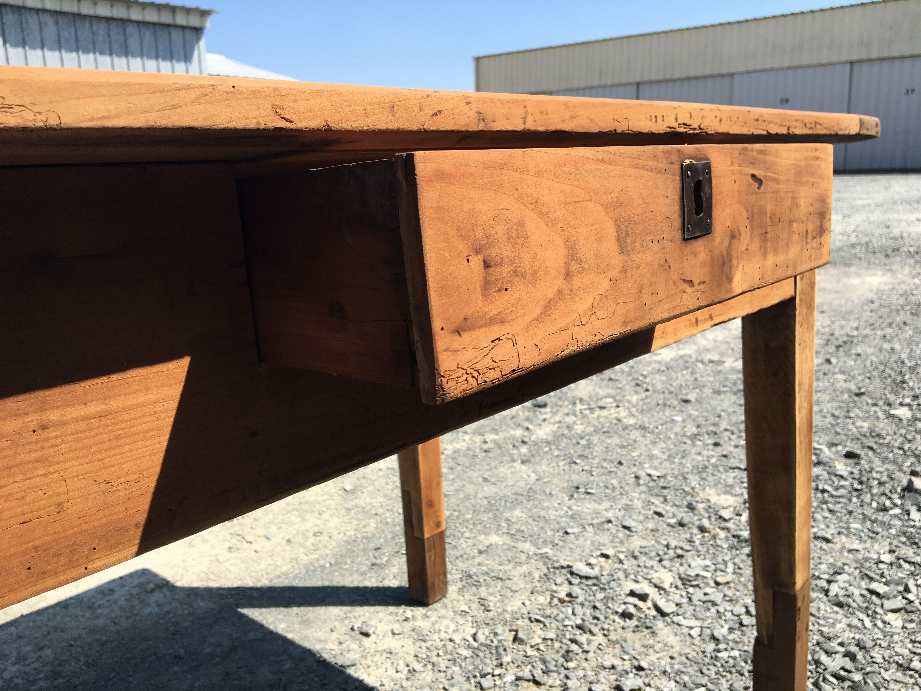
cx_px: 460
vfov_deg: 48.2
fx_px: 772
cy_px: 346
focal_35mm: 29
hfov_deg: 61.7
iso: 25
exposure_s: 1/1241
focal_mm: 4.15
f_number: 2.2
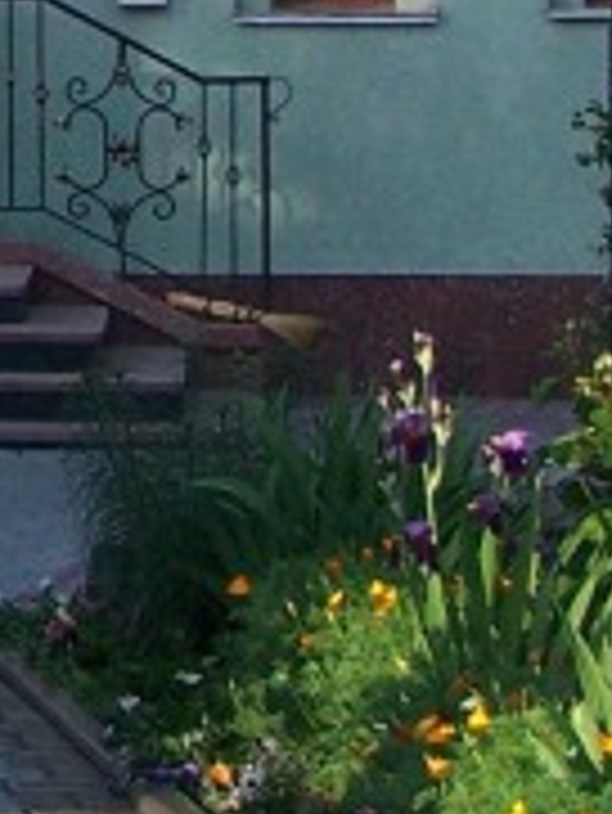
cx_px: -698
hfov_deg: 5.4
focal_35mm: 271
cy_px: -535
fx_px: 6381
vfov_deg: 7.1
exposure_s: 1/400
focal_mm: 8
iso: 80
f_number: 3
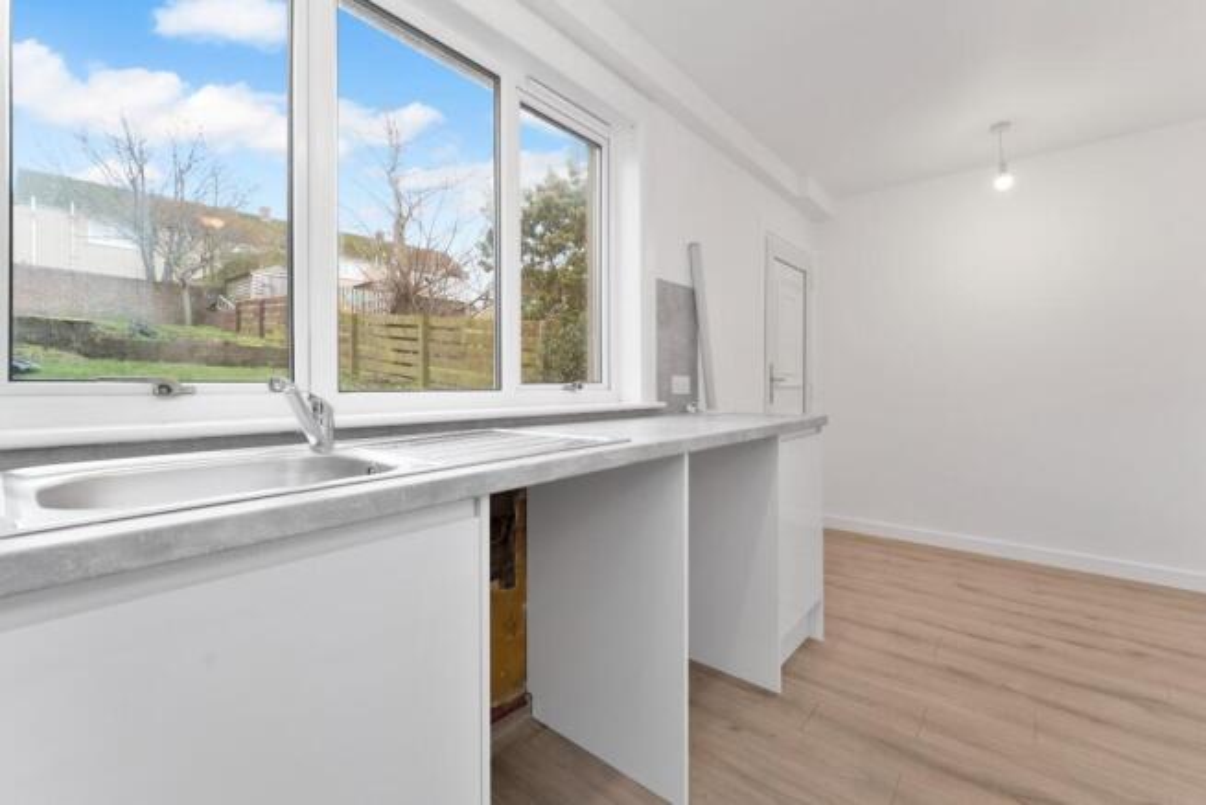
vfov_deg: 81.2
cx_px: 603
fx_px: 469
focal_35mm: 14
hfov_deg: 104.2
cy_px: 402
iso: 200
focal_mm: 14
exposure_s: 1/10
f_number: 7.1
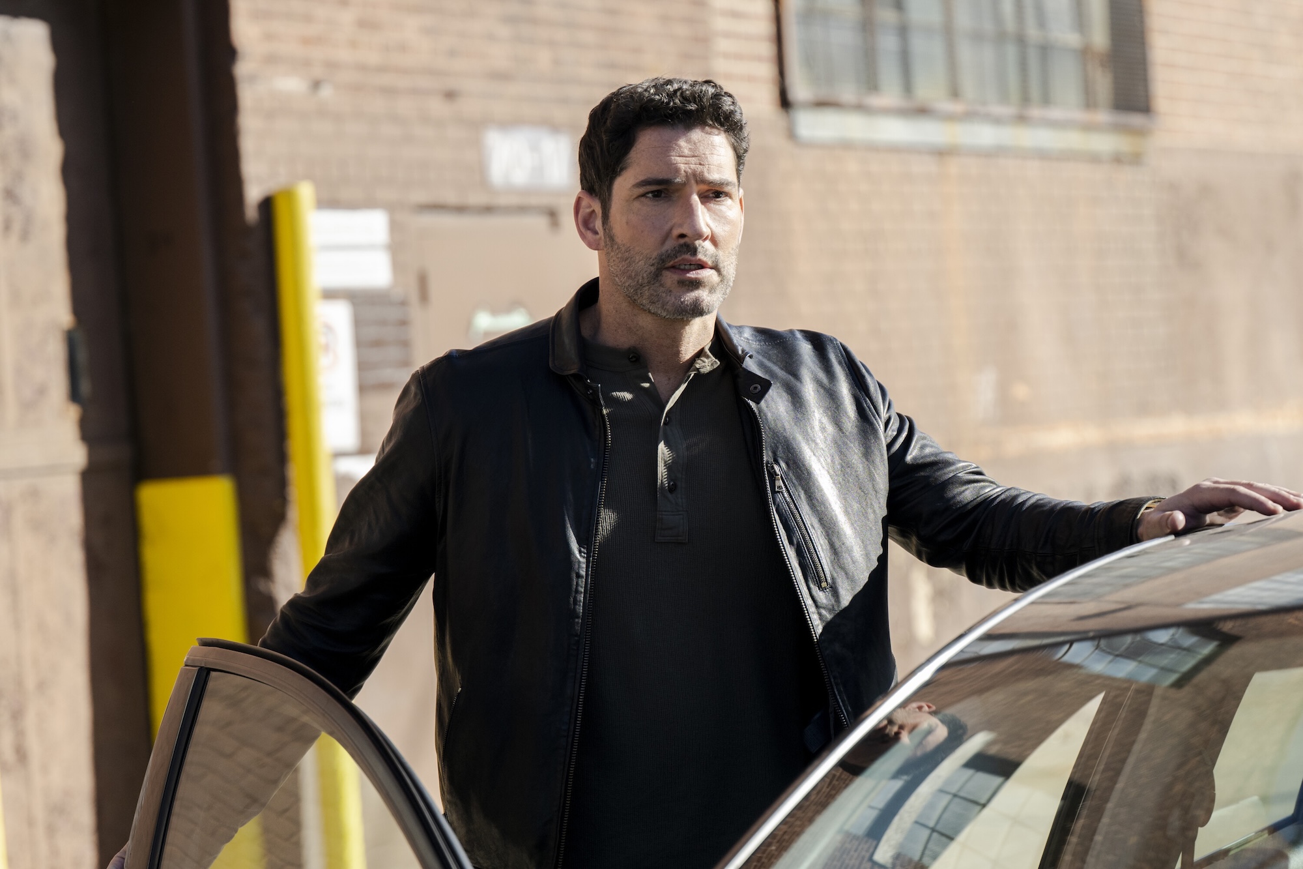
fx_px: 3800
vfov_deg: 13.0
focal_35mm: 105
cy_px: 434
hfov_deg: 19.5
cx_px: 652
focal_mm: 70
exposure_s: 1/2000
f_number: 2.8
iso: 200
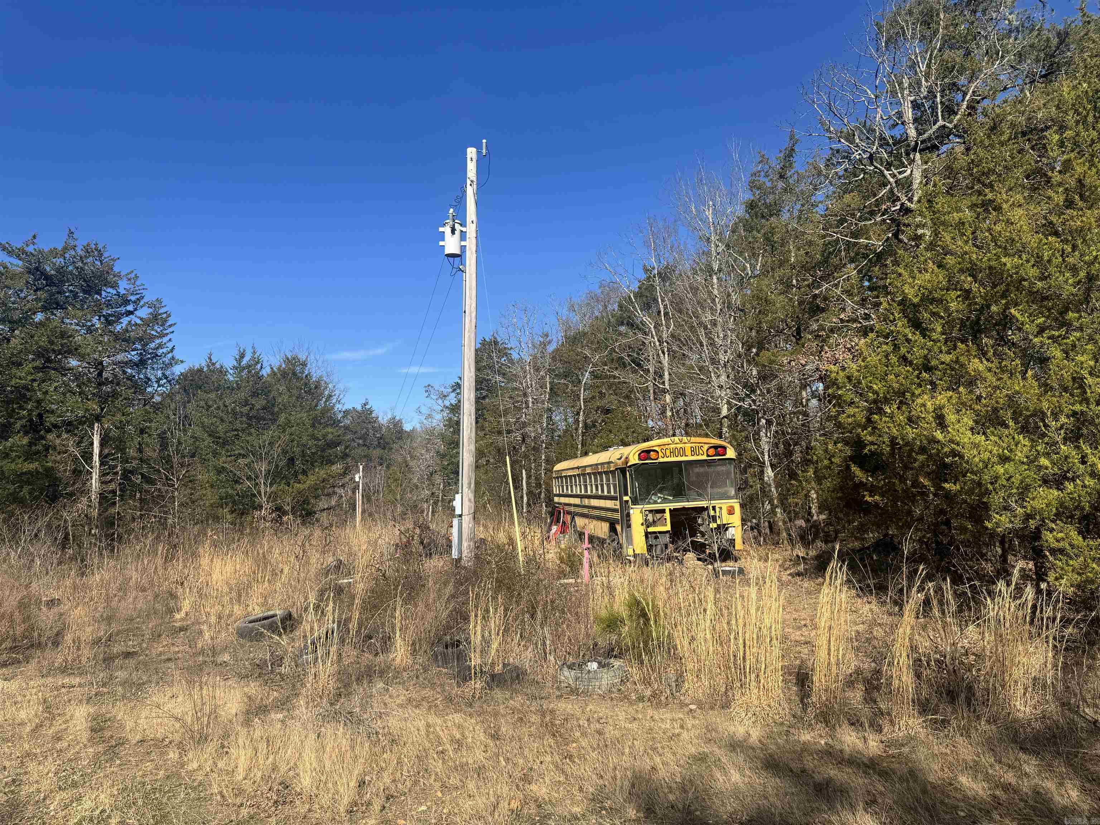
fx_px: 763
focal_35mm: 24
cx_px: 550
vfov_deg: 56.8
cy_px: 412
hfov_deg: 71.6
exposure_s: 1/4049
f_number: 1.78
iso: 80
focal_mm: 6.76
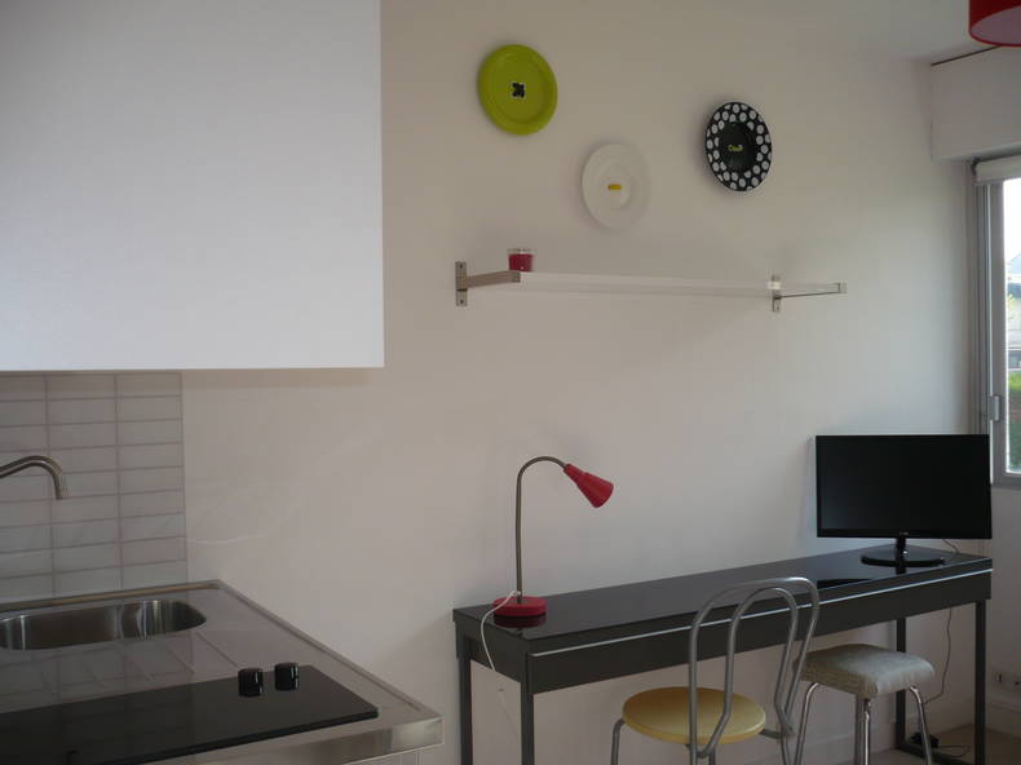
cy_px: 382
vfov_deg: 40.7
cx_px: 510
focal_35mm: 35
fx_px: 1032
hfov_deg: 52.6
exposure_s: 1/125
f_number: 2.8
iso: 100
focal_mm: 5.8
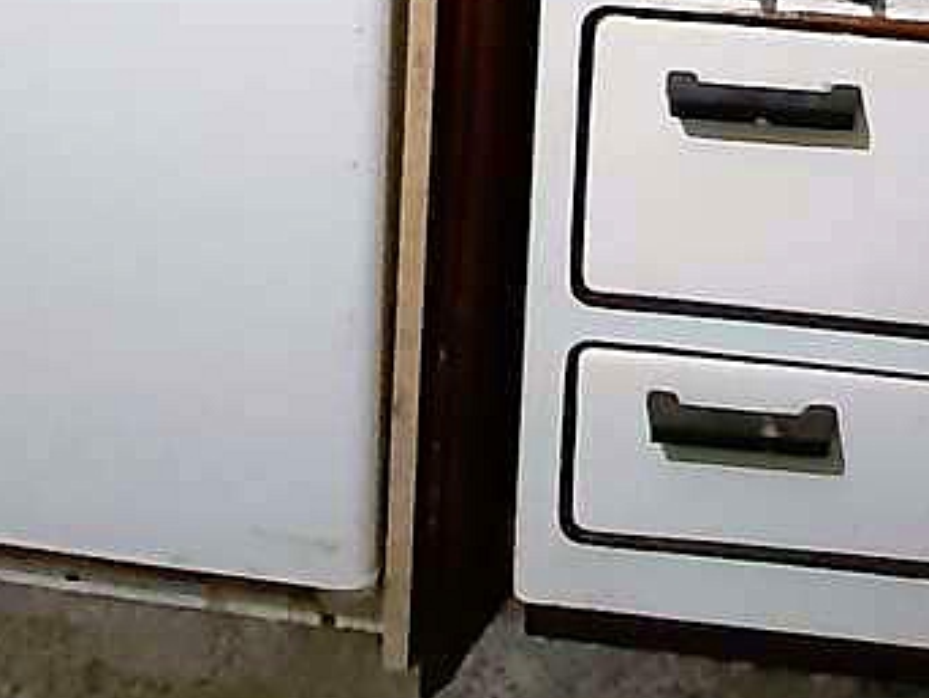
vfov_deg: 19.4
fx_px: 1531
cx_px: 717
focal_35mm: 57
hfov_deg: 33.0
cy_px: -555
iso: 800
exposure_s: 1/20
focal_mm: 1.42
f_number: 2.2
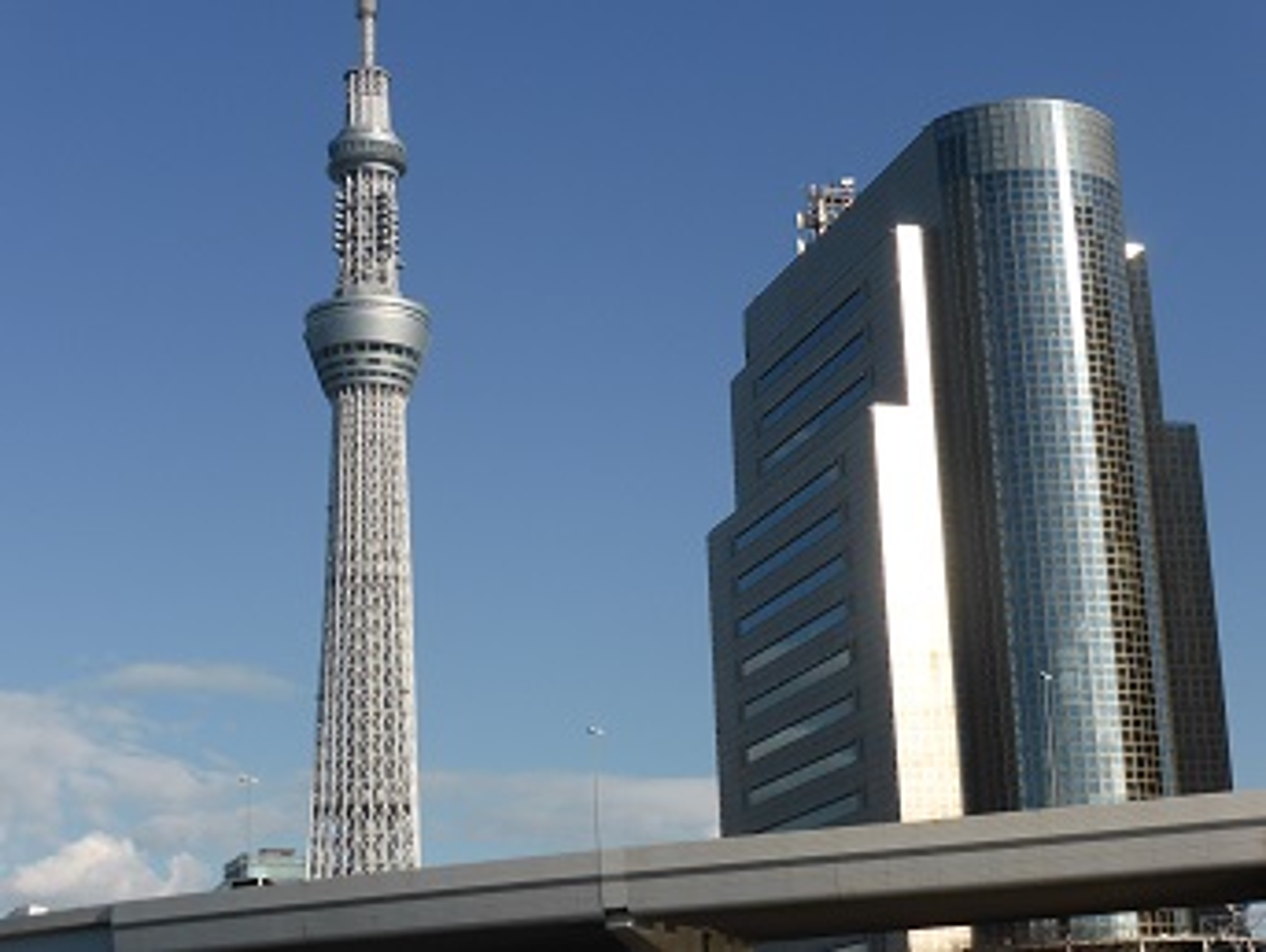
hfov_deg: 29.8
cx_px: 633
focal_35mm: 65
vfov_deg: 22.6
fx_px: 2380
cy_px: 476
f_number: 4.8
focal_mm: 11
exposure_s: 1/800
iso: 100
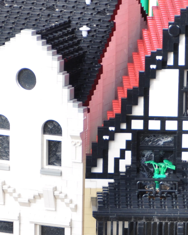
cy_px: 207
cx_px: 235
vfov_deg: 3.8
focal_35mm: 509
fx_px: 3541
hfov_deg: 3.0
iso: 200
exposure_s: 1/200
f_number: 5.3
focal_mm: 112
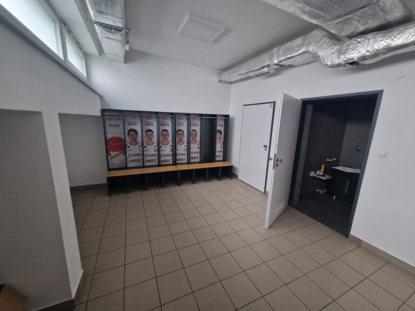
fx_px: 156
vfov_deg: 89.9
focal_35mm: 13
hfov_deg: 106.2
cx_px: 208
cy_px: 156
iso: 400
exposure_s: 1/33
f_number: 2.2
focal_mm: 2.2
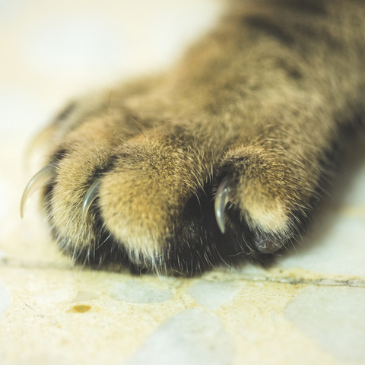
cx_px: 146
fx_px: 907
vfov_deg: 22.8
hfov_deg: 22.7
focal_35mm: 76
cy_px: 190
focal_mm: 55
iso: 1600
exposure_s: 1/30
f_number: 2.8
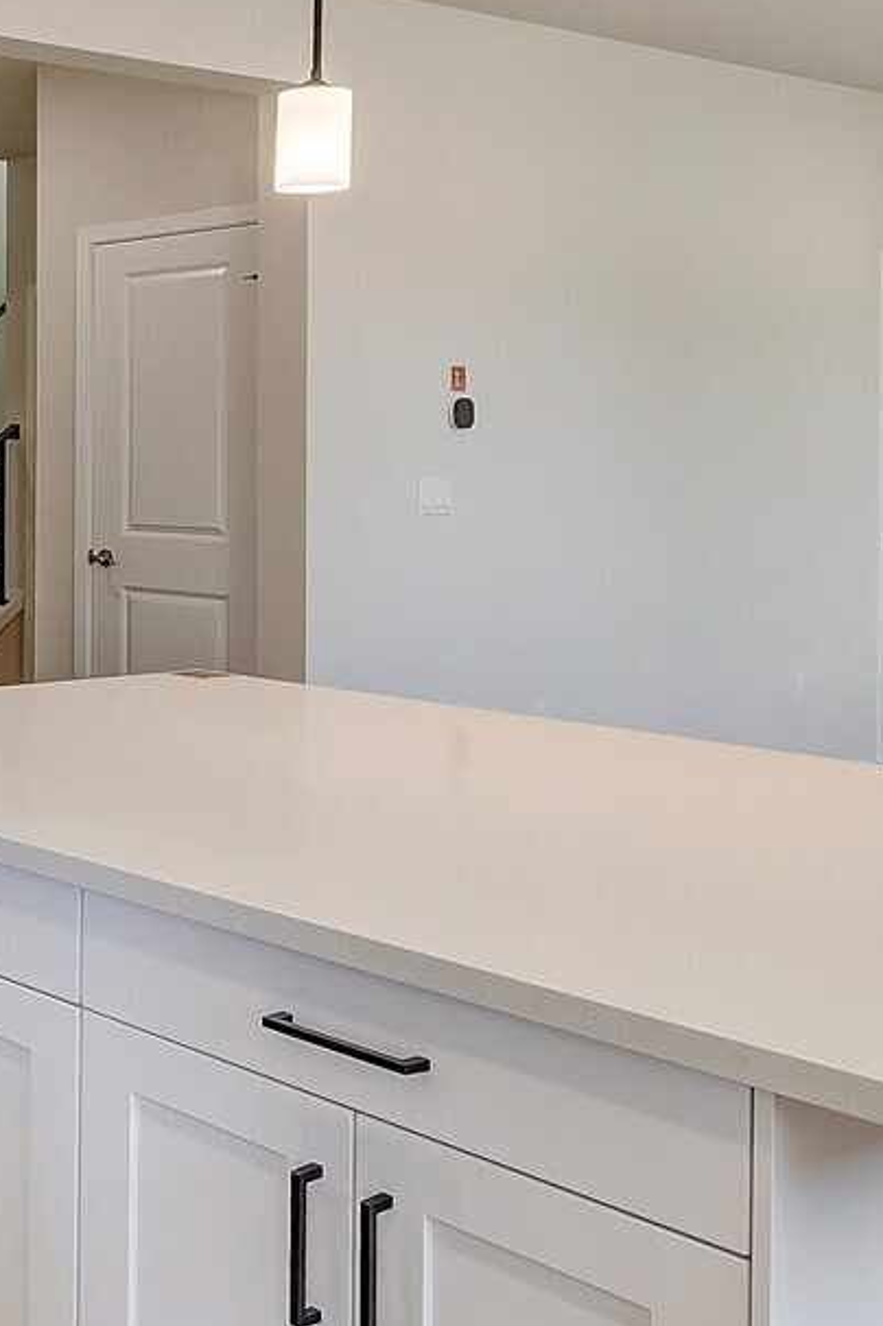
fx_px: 1547
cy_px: 611
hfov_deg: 25.3
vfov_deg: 46.4
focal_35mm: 42
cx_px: -393
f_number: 7.1
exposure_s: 1/20
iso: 160
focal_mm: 10
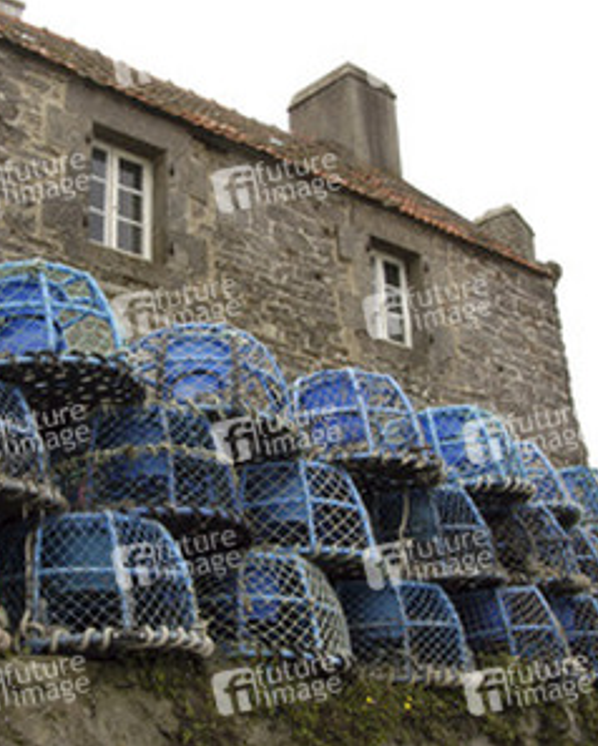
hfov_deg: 31.9
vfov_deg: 39.5
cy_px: 372
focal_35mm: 47
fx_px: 1039
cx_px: 210
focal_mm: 22
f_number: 8
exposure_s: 1/250
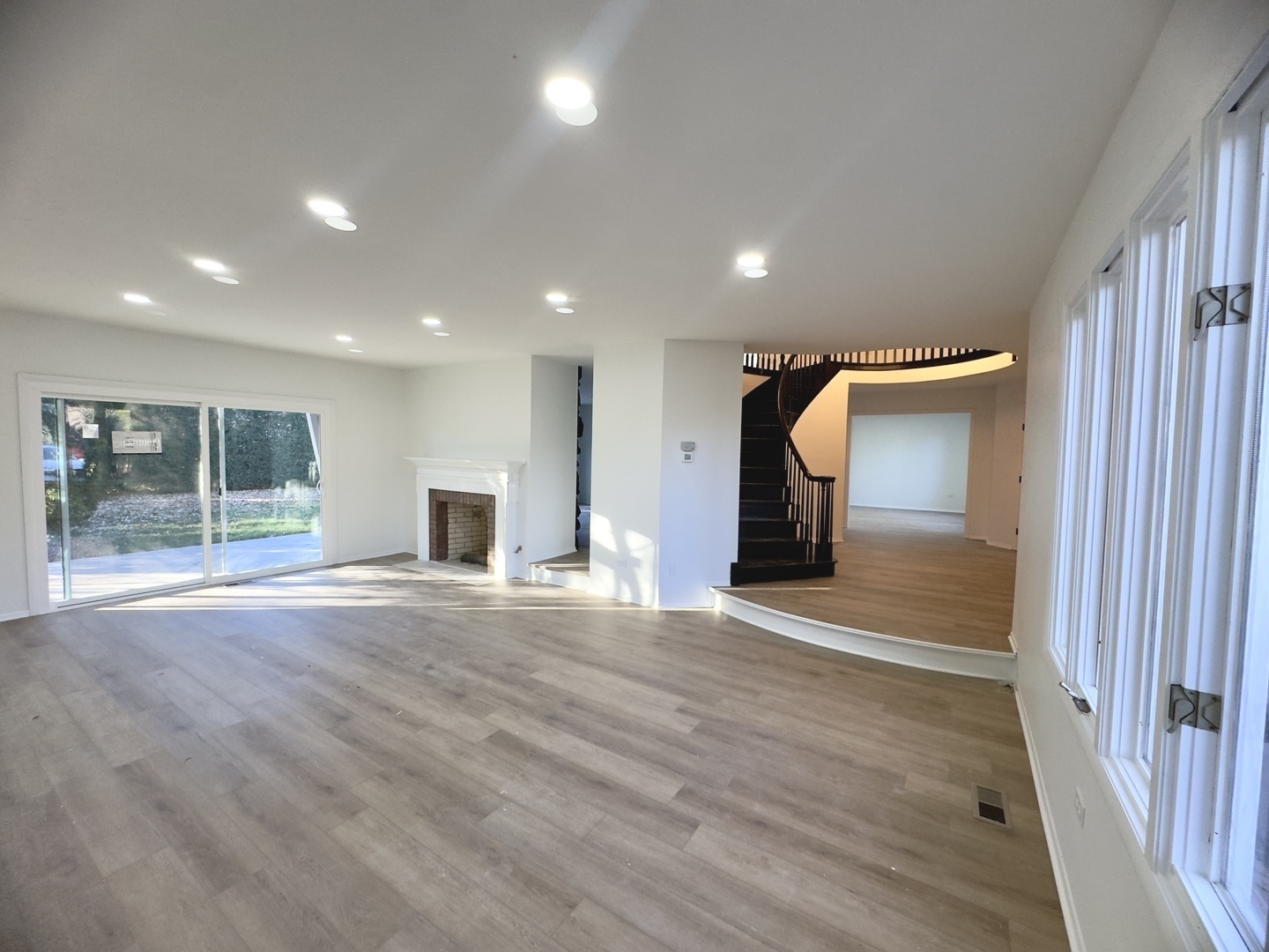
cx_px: 634
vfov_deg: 85.7
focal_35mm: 14
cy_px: 476
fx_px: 513
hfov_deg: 102.1
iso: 160
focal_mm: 2.22
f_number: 2.2
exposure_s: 1/120
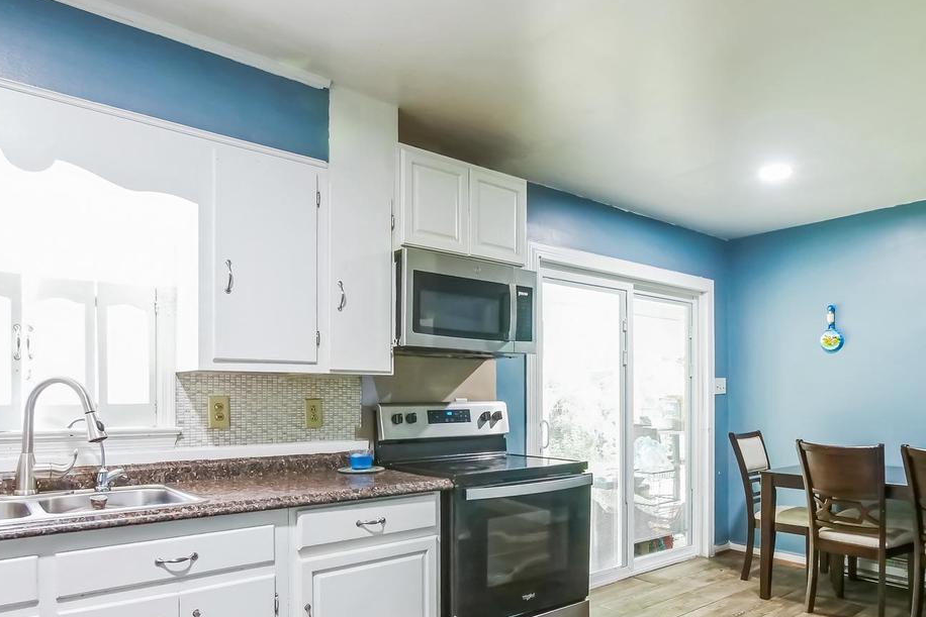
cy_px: 415
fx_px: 566
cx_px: 473
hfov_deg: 78.6
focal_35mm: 22
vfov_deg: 55.9
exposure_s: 1/13
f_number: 4
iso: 640
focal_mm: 7
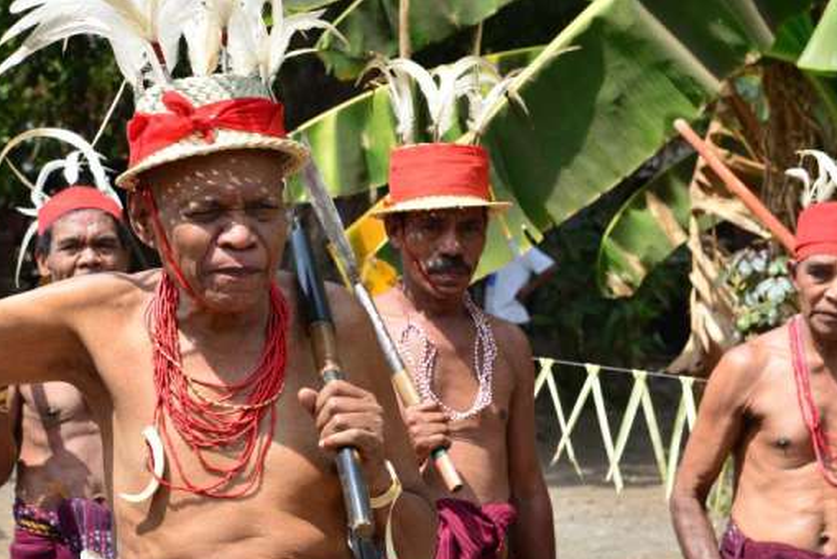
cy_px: 280
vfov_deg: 12.5
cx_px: 298
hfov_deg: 18.5
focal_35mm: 110
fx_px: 2559
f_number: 9
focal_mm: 70
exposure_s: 1/320
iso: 250
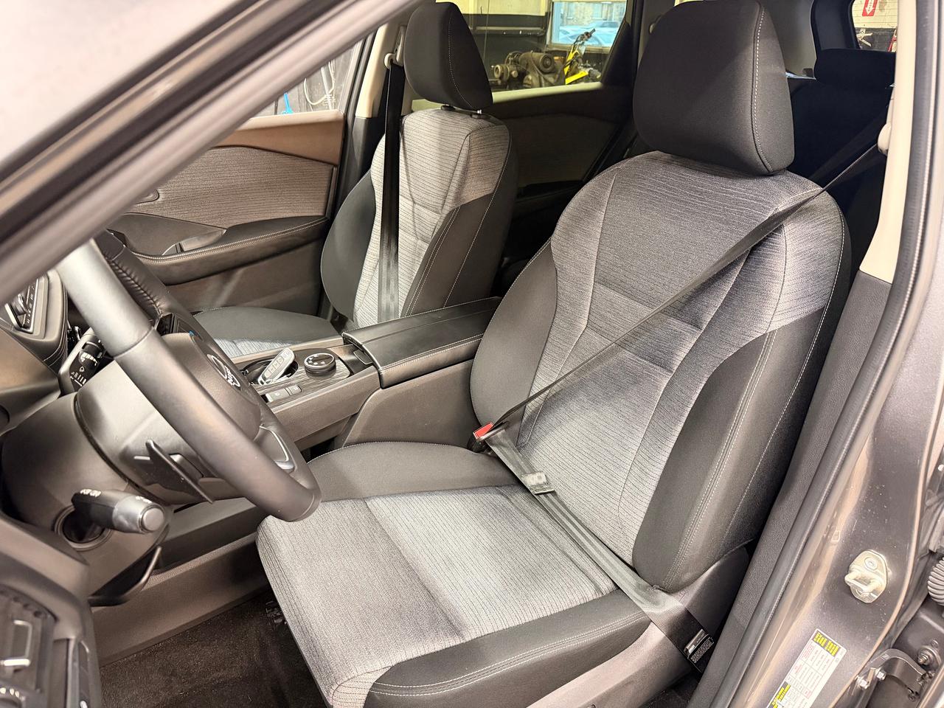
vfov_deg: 56.8
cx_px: 472
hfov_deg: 71.6
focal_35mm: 24
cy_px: 354
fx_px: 654
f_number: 1.78
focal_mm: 6.76
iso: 640
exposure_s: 1/40
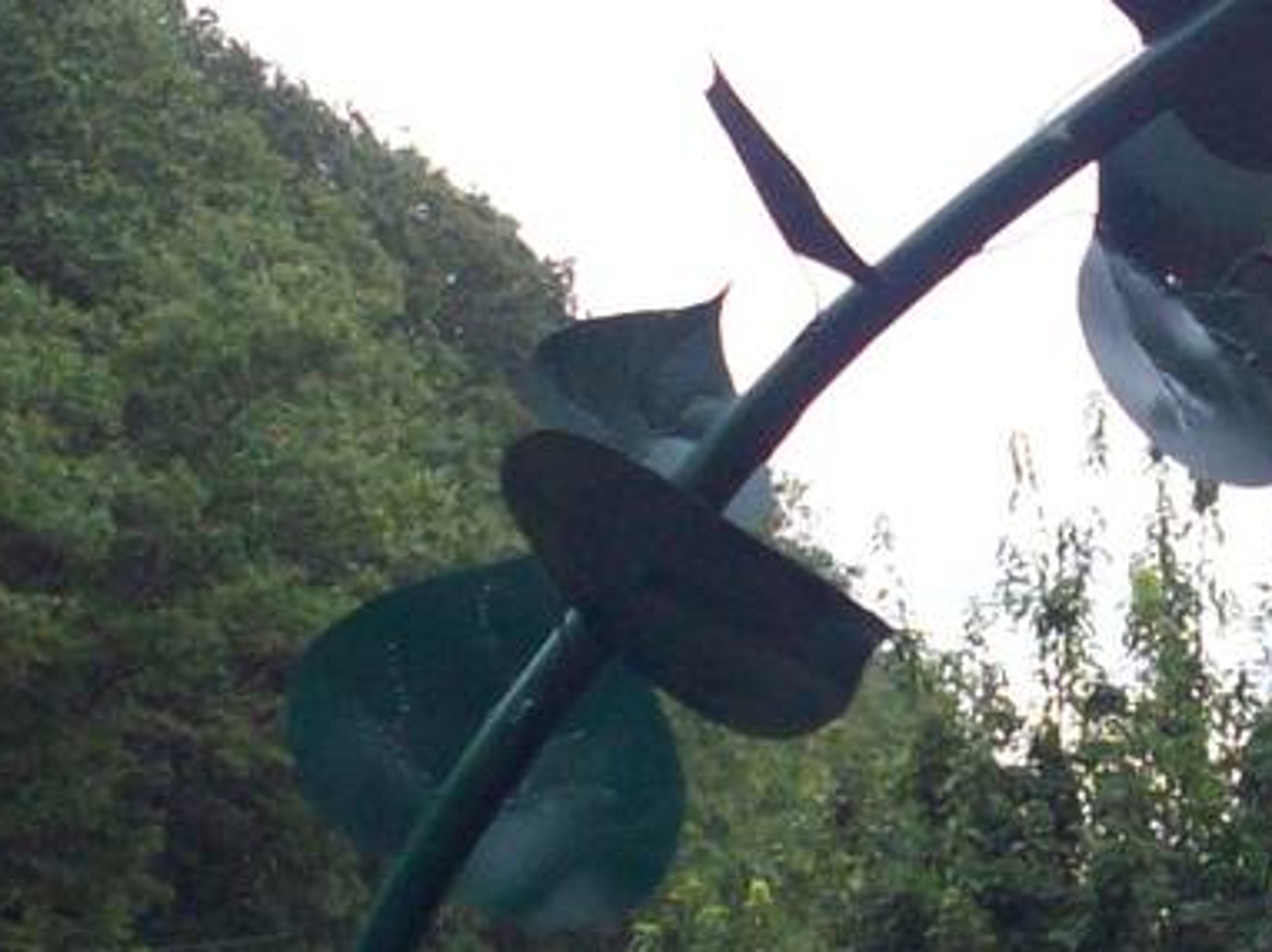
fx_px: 5692
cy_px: 826
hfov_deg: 12.7
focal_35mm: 155
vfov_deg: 9.5
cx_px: 1102
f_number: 5.6
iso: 80
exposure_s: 1/204
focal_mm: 6.2
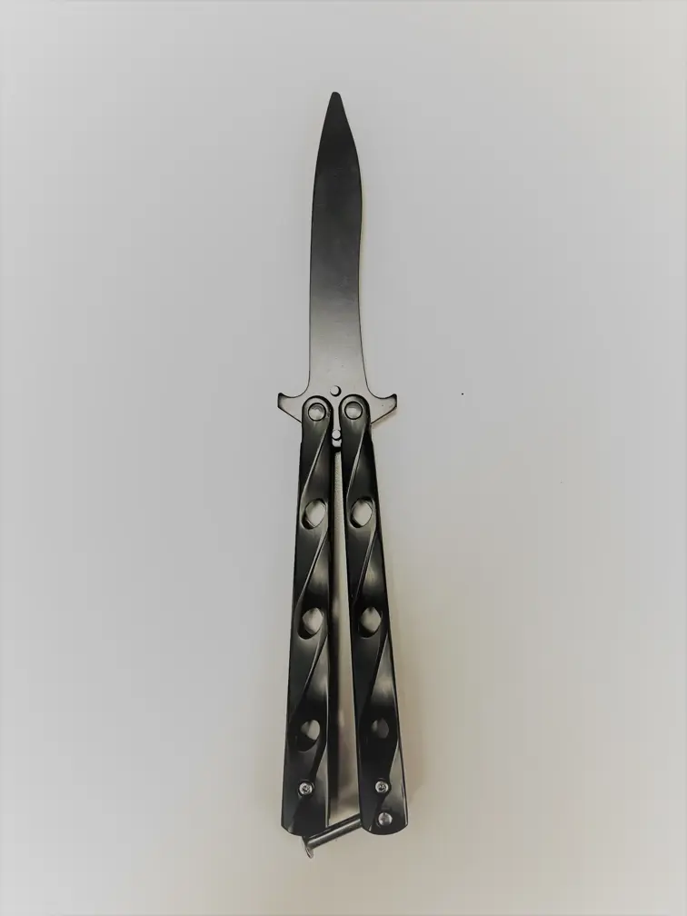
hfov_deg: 53.1
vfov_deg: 67.3
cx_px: 344
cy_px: 458
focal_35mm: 26
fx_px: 688
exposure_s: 1/60
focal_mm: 5.1
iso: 125
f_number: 1.6
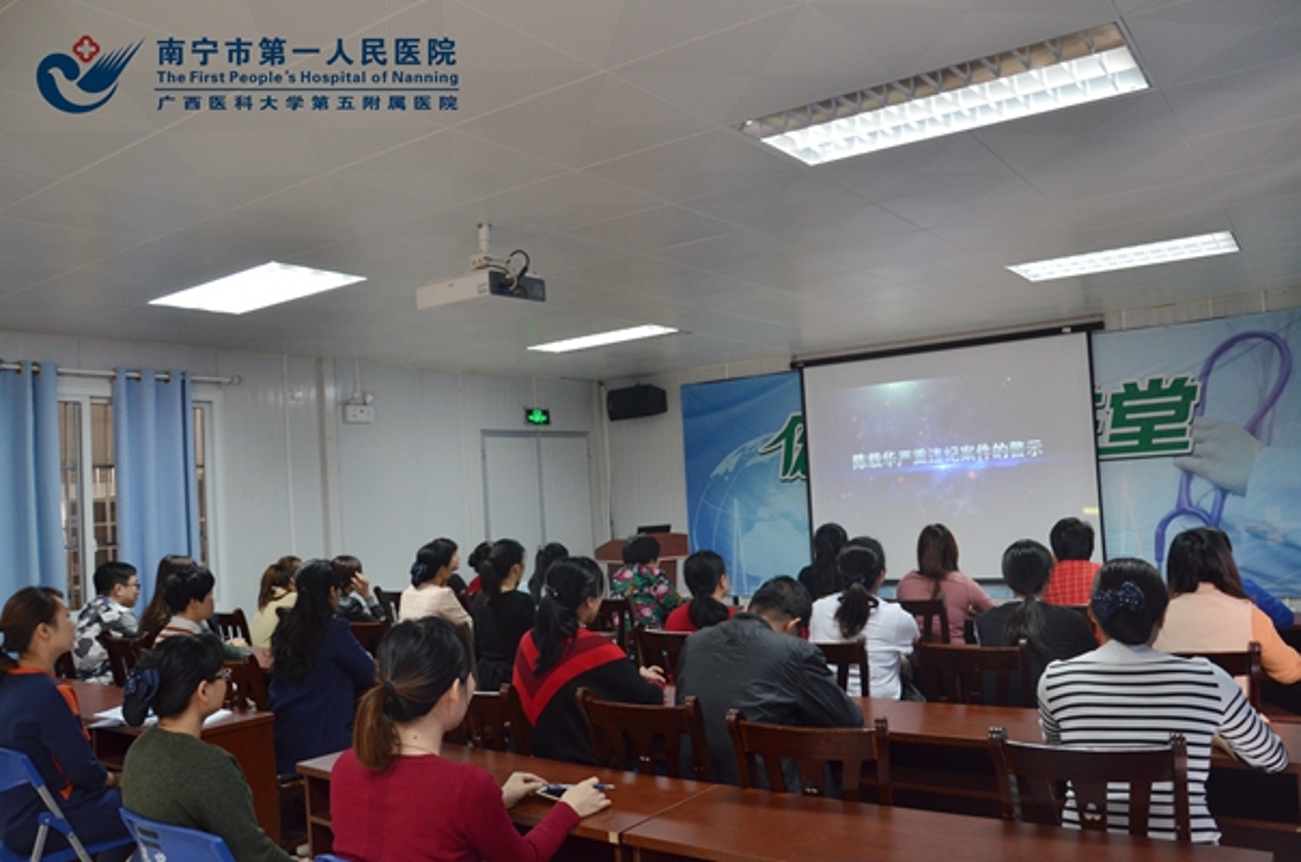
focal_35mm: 27
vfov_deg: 47.7
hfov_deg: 67.5
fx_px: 974
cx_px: 650
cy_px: 431
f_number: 4
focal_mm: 18
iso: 720
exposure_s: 1/60
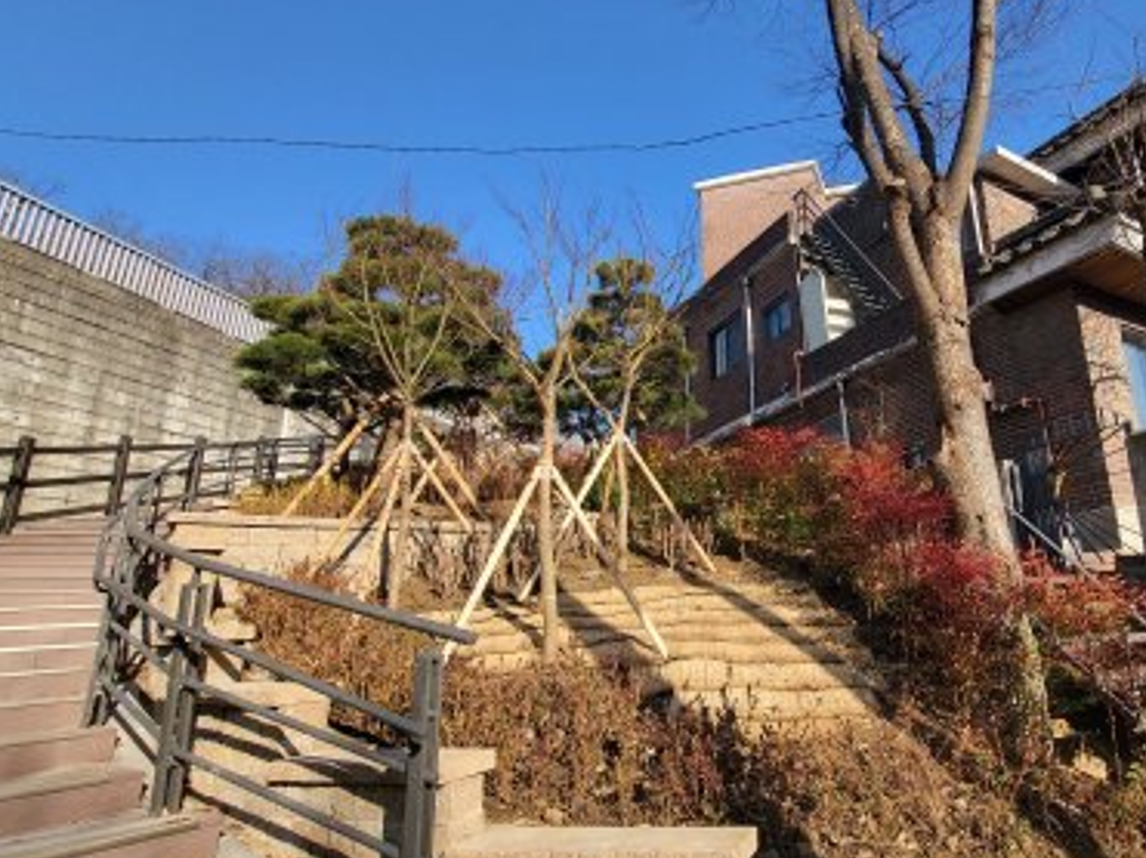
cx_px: 775
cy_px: 424
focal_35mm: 20
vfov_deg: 65.9
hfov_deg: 78.8
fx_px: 662
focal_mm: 1.74
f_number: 2.2
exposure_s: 1/591
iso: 32
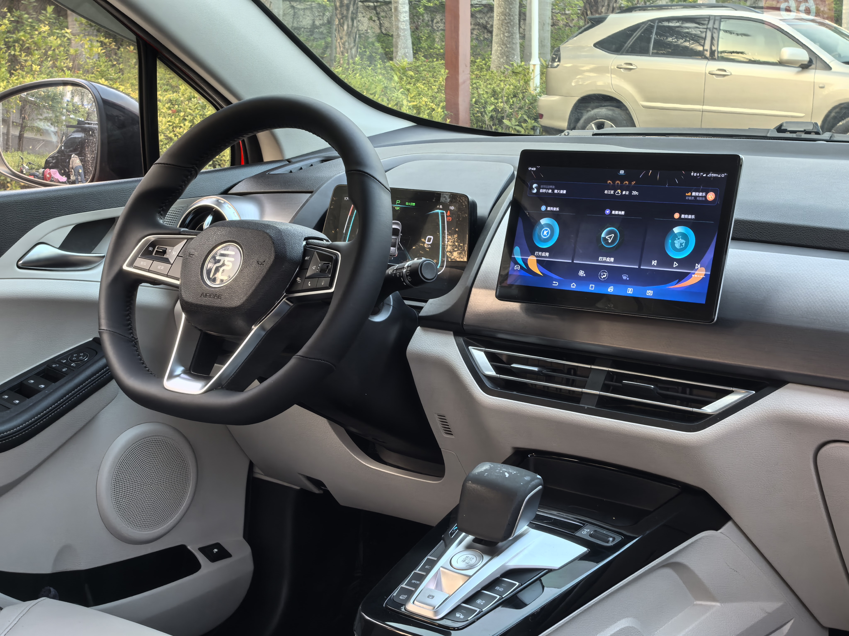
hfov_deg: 35.5
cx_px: 424
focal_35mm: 54
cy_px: 318
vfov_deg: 27.0
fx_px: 1324
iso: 320
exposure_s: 1/50
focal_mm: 6.98
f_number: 4
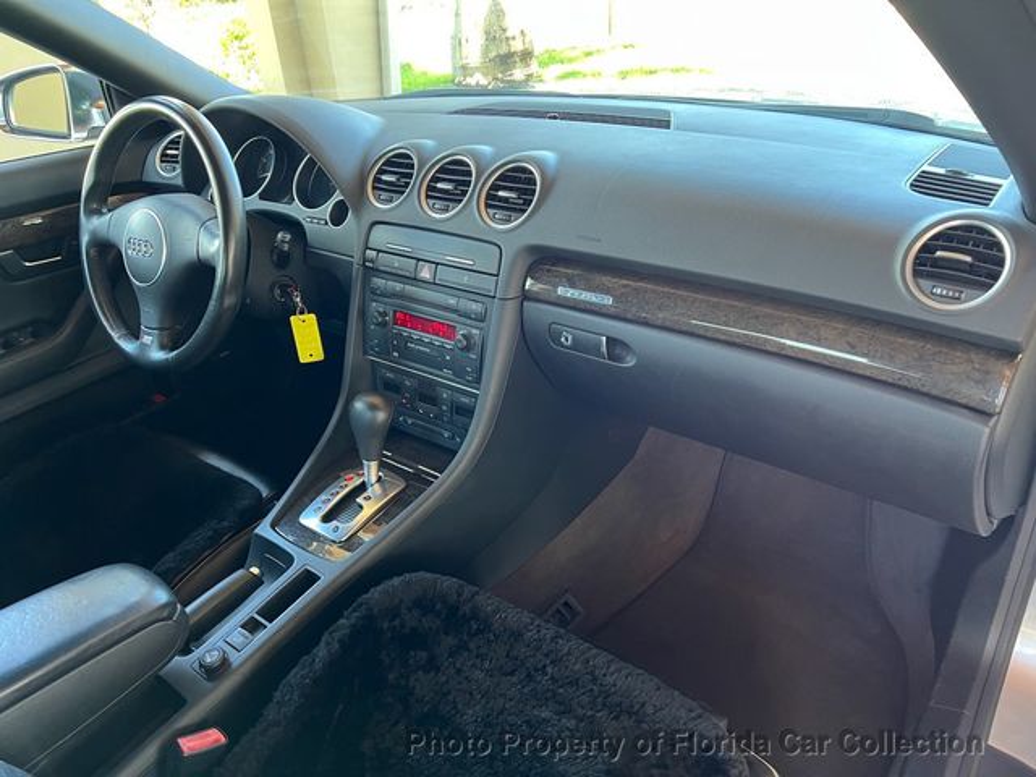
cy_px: 388
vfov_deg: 53.1
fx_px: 778
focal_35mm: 26
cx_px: 518
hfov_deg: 67.3
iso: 160
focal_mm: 5.7
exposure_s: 1/60
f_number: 1.5
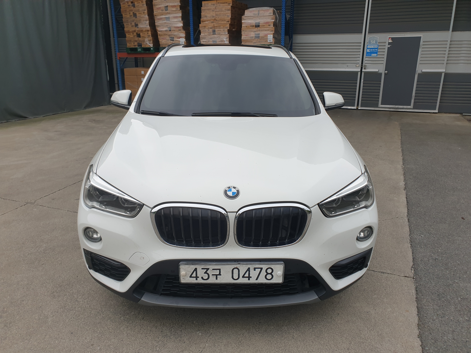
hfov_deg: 67.3
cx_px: 236
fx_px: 354
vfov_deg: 53.1
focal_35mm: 26
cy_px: 176
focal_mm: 4.3
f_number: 2.4
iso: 64
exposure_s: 1/100
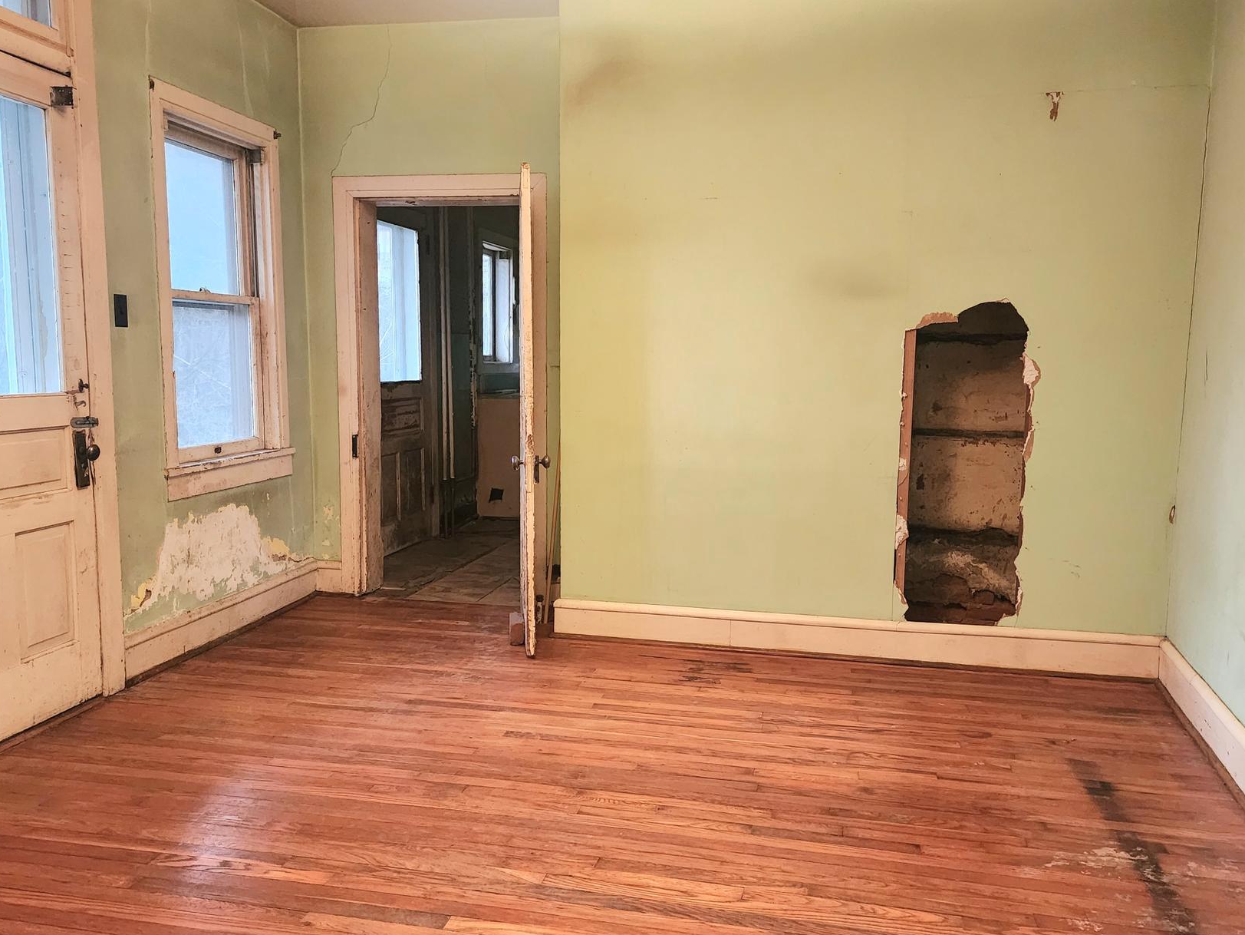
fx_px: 1043
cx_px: 592
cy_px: 478
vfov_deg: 48.2
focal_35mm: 29
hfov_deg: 61.6
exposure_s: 1/120
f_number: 1.8
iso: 1000
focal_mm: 6.4
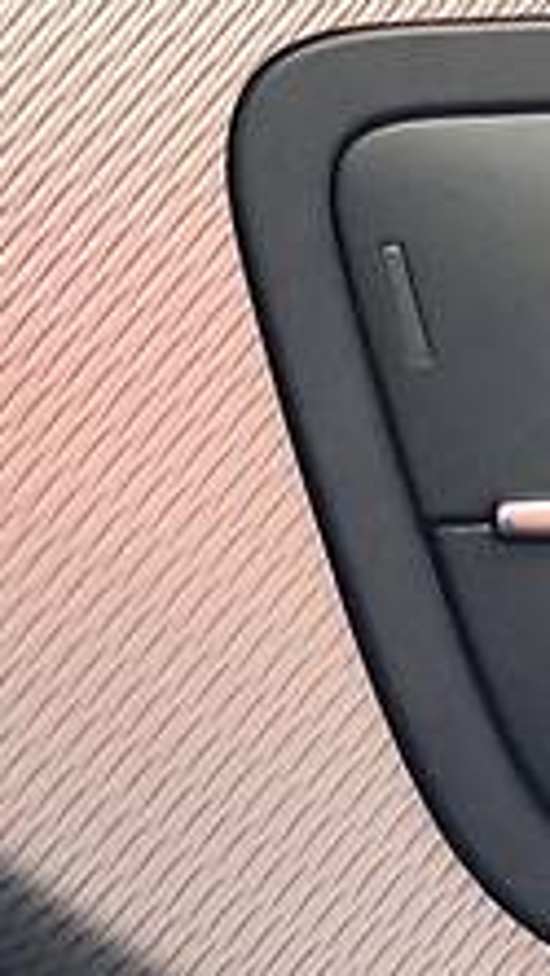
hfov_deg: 5.7
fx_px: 5285
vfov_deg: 10.6
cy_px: 435
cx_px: 1430
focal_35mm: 204
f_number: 2.4
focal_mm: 6
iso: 80
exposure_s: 1/40
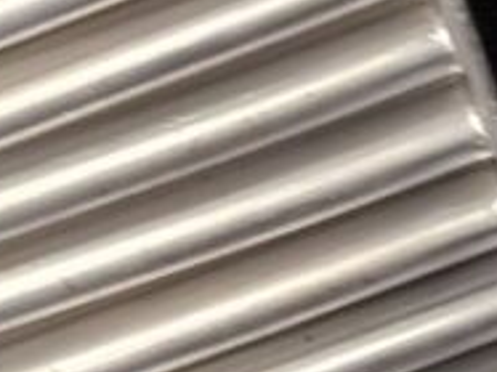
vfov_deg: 7.6
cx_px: 375
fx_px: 2798
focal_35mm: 195
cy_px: 104
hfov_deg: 10.1
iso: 125
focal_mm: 5.4
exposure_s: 1/100
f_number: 1.8
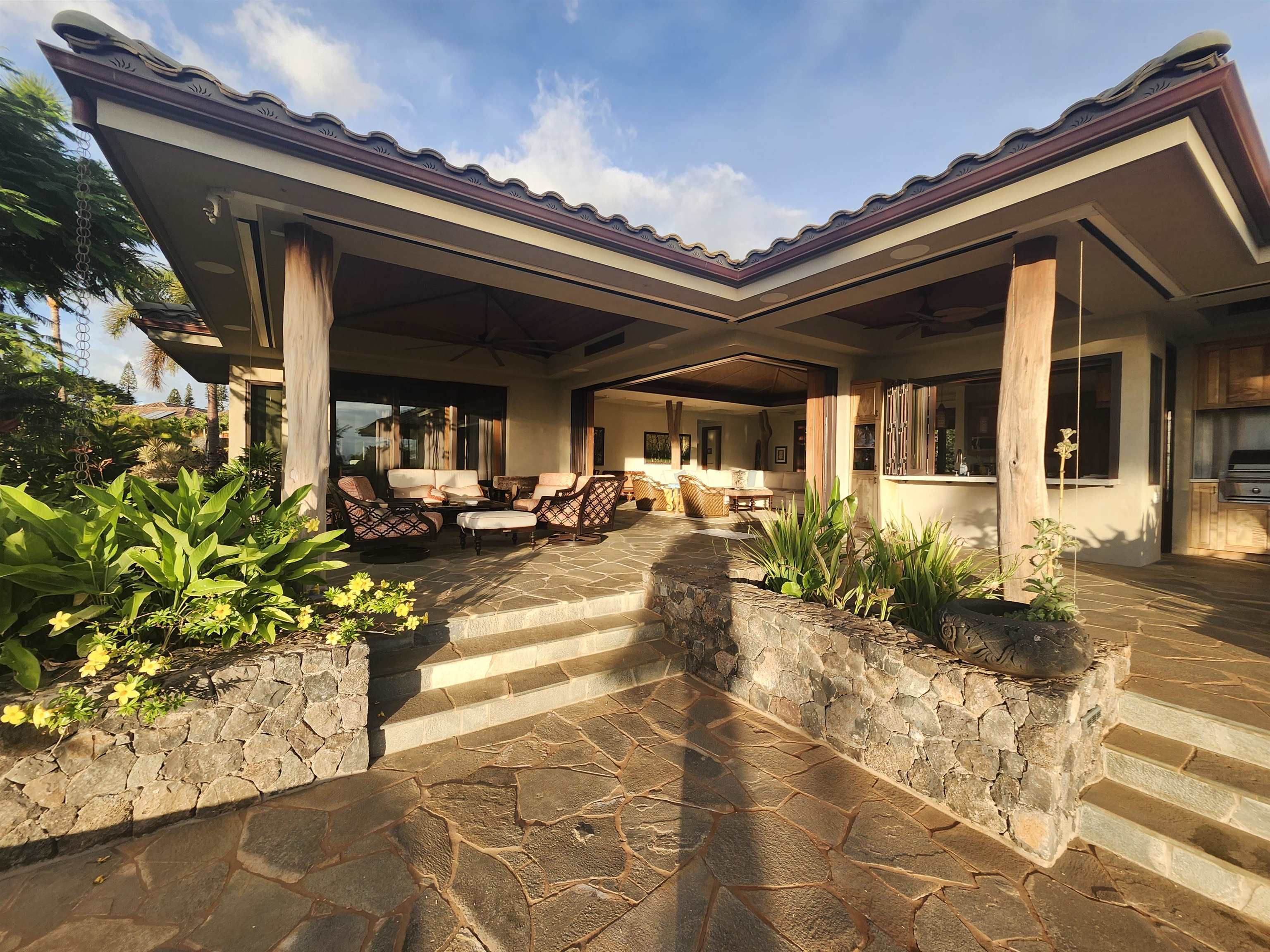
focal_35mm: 13
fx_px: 477
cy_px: 476
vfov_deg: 89.9
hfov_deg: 106.2
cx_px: 635
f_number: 2.2
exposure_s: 1/353
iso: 40
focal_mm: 1.74
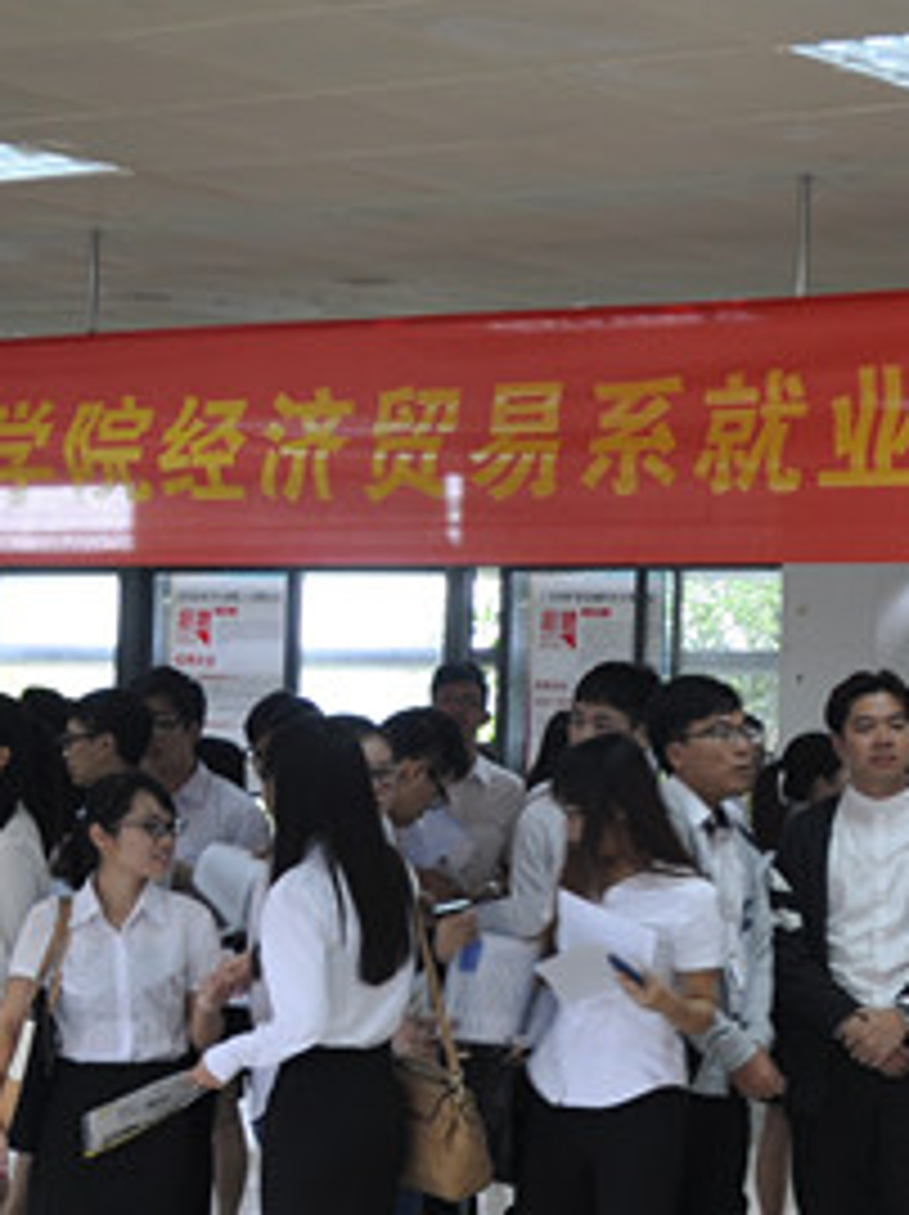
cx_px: 1143
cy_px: 646
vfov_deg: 20.9
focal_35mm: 94
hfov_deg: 15.1
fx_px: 3296
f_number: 3.8
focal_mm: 22
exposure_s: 1/30
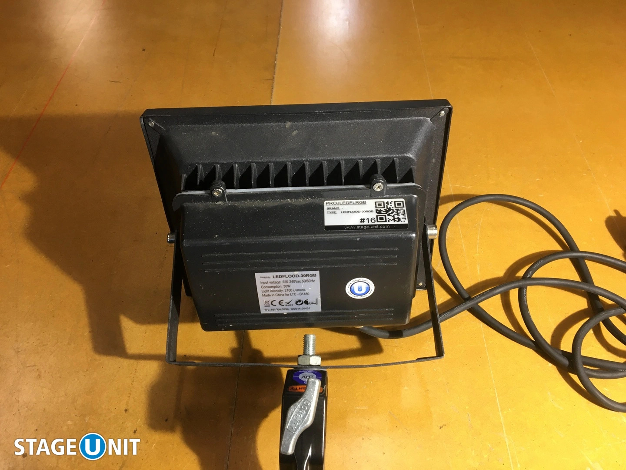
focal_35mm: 29
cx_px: 313
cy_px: 235
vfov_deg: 48.2
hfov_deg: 61.7
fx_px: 524
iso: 64
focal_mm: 4.15
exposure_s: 1/33
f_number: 2.2
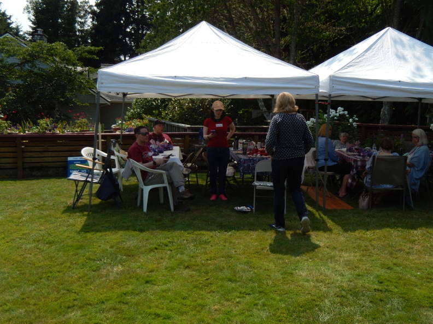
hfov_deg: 51.4
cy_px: 162
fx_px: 450
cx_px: 216
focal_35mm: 36
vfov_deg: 39.7
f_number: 4
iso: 125
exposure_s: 1/1000
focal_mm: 6.5
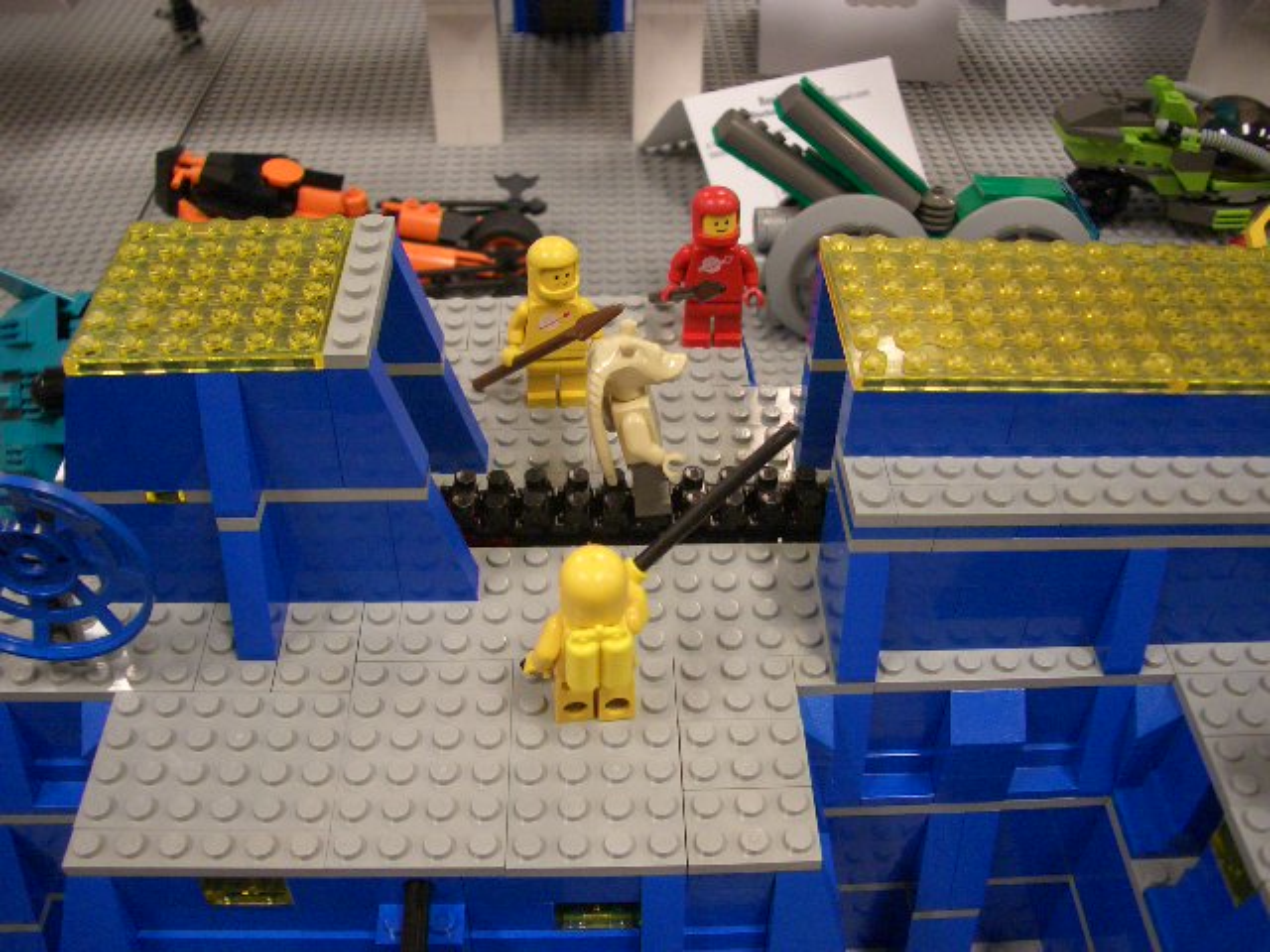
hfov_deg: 52.6
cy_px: 476
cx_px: 635
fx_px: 1284
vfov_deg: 40.7
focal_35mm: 35
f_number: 2.6
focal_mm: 5.8
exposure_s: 1/80
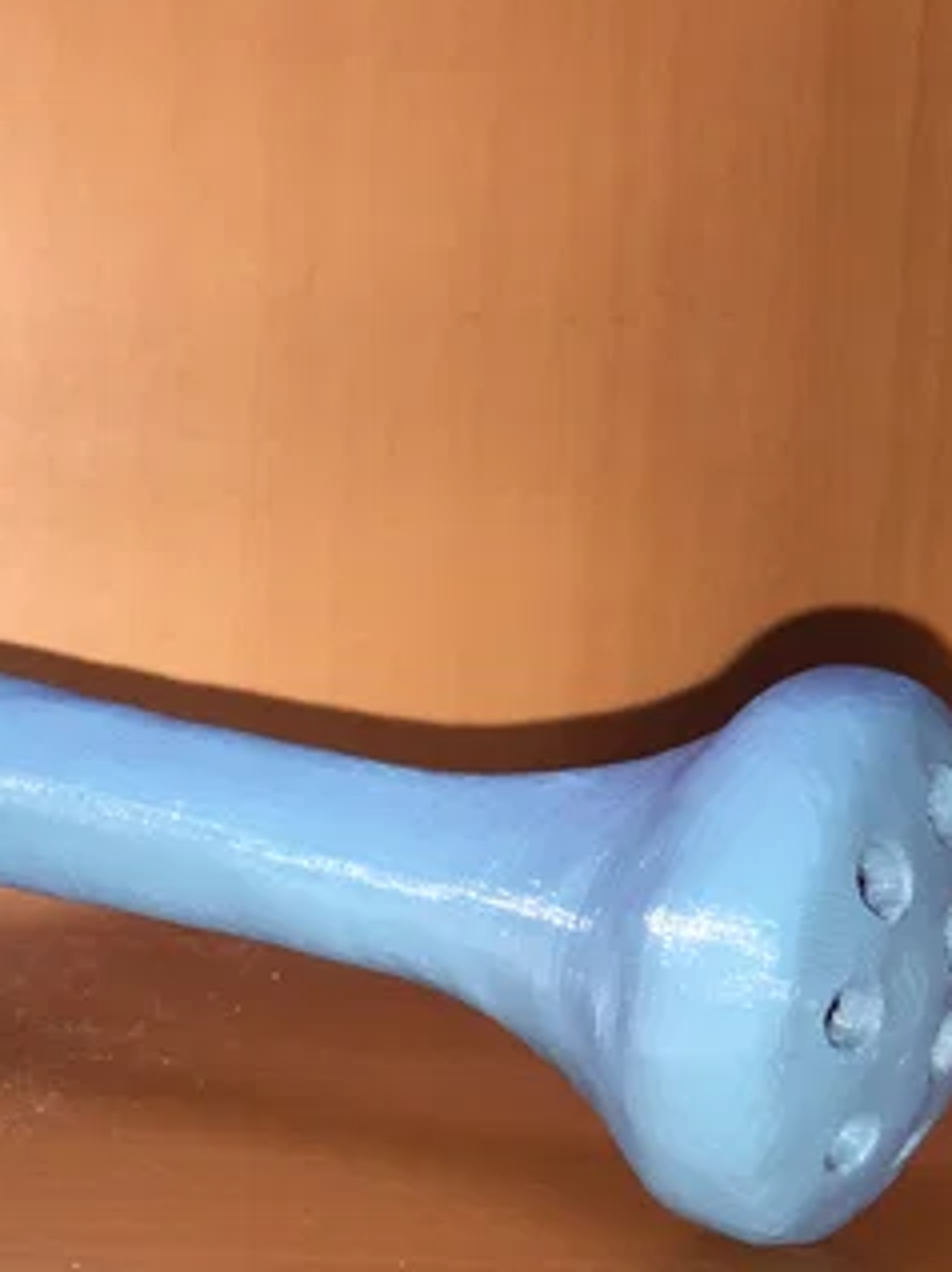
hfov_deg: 16.9
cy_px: 826
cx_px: -622
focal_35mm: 76
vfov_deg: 25.6
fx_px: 2791
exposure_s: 1/30
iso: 32
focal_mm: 4.15
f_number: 2.2
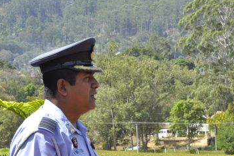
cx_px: 157
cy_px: 125
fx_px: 850
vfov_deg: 10.4
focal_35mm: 131
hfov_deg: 15.6
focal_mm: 52
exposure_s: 1/125
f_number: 14
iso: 400
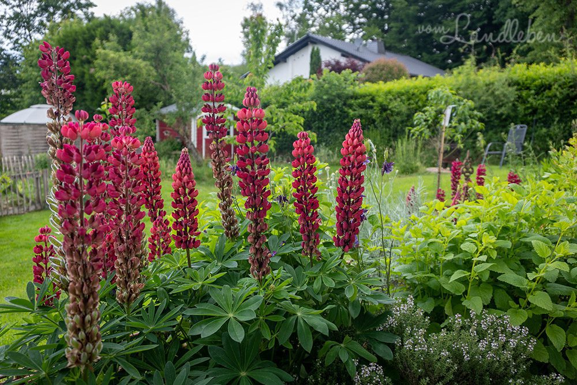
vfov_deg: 22.3
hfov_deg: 32.9
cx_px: 288
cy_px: 192
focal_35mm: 61
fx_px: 978
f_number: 5.6
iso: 100
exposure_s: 1/1000
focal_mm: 41
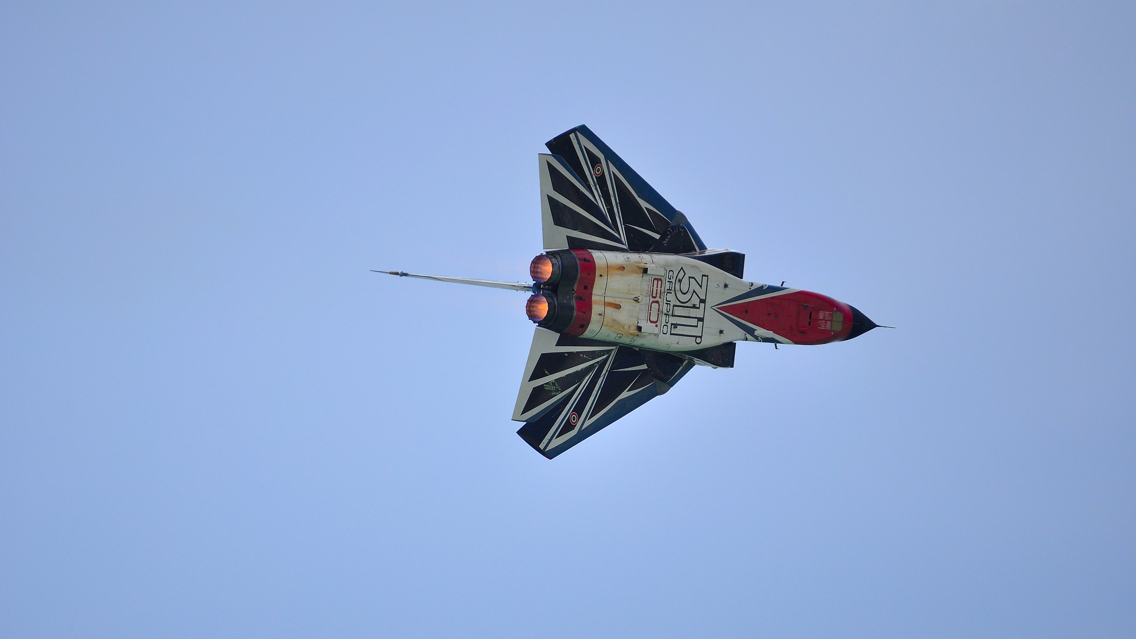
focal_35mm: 472
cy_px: 372
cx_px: 568
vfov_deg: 2.6
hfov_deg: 4.6
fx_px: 14219
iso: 250
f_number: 5.6
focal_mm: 300
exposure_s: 1/1600
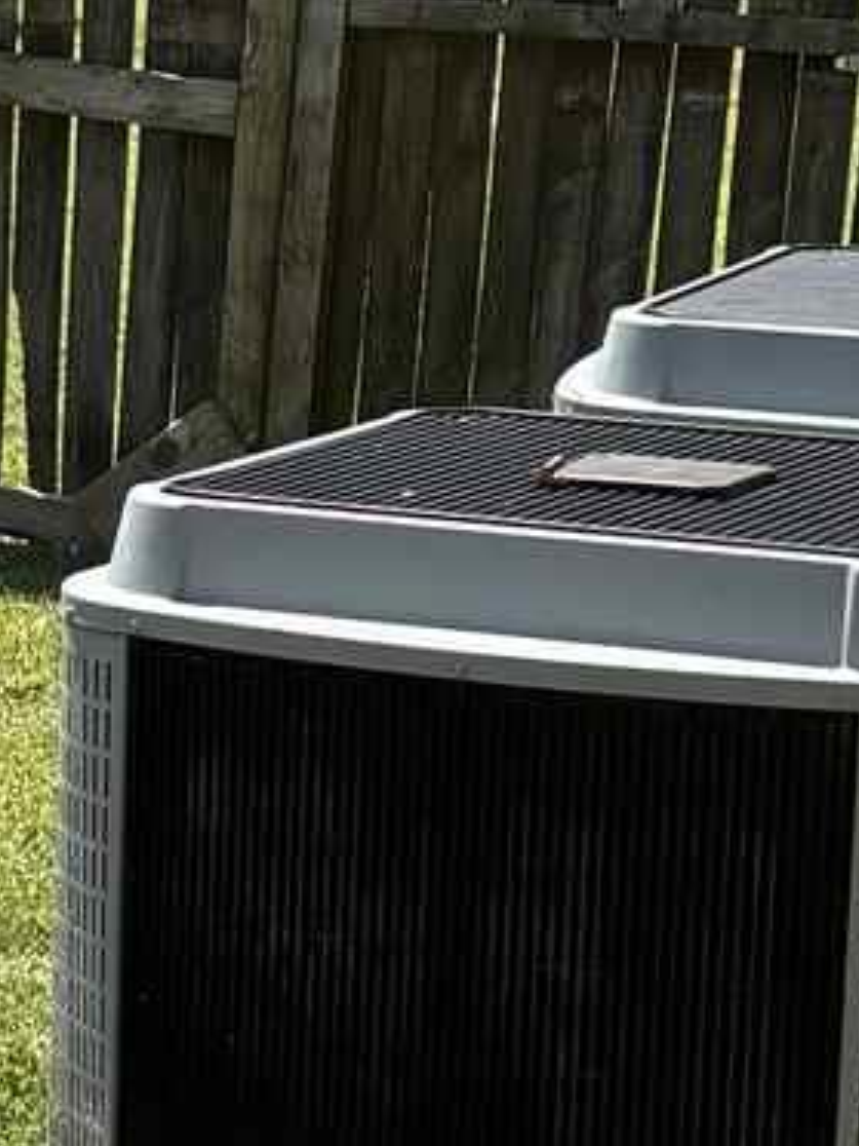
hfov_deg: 9.1
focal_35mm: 161
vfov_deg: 12.3
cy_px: 684
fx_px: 5327
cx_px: -160
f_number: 1.6
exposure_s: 1/1845
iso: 50
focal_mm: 5.96
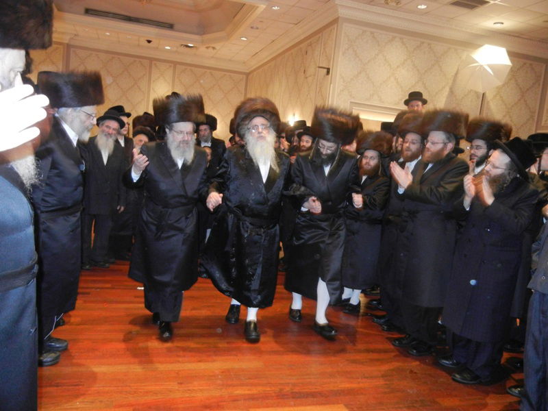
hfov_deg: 60.0
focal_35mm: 30
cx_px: 274
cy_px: 206
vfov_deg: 46.8
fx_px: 475
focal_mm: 5.4
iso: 800
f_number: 3.5
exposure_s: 1/30
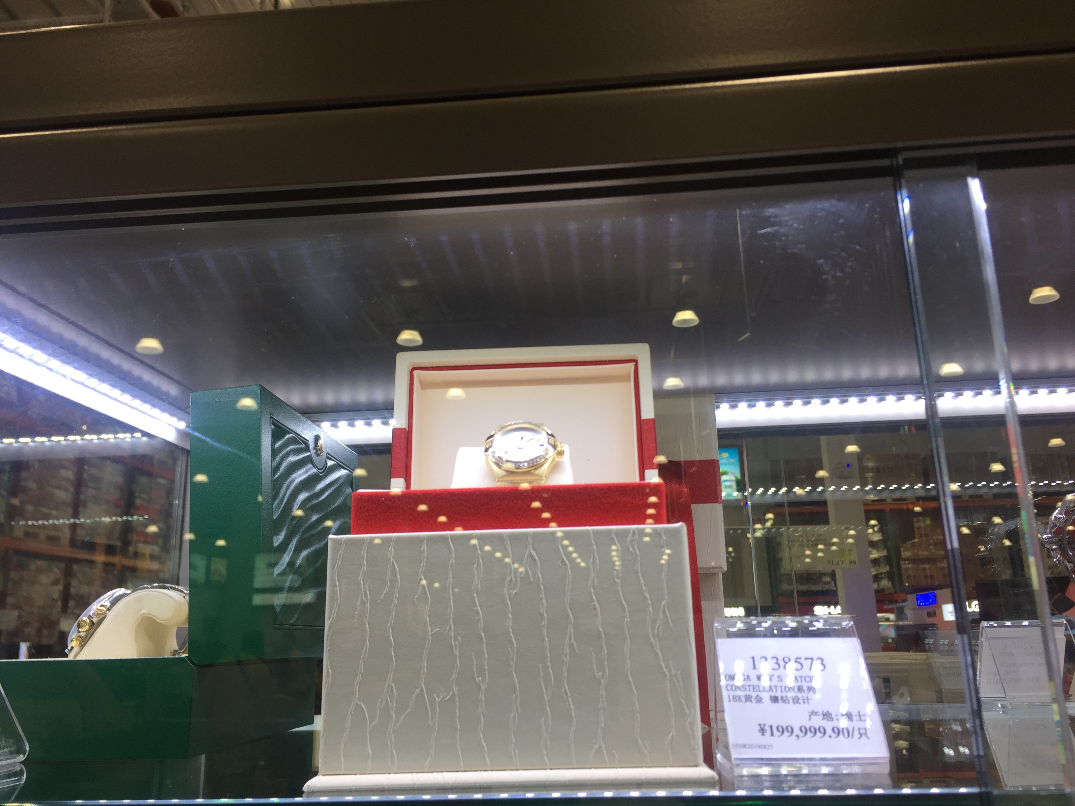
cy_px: 403
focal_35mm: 29
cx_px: 538
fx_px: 901
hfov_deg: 61.7
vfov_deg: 48.2
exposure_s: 1/100
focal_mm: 4.15
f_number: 2.2
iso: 32
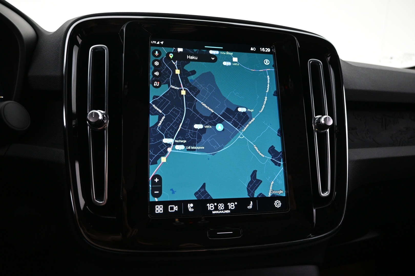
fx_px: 277
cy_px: 138
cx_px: 208
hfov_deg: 73.7
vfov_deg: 53.1
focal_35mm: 24
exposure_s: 1/40
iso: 1600
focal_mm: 16
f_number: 3.5
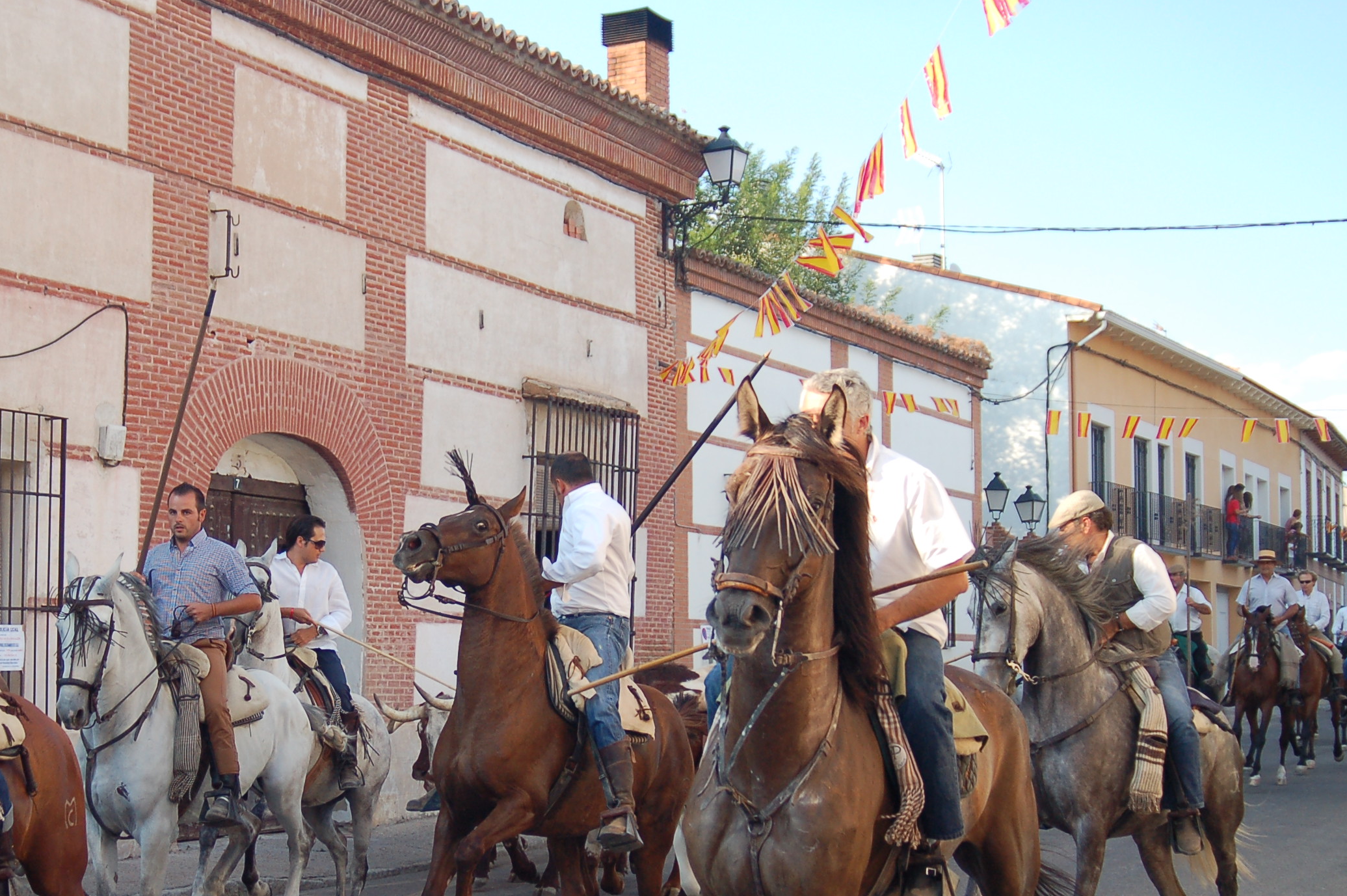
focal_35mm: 61
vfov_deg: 22.1
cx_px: 457
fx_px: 2280
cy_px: 629
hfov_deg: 32.7
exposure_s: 1/800
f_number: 3.3
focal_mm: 28
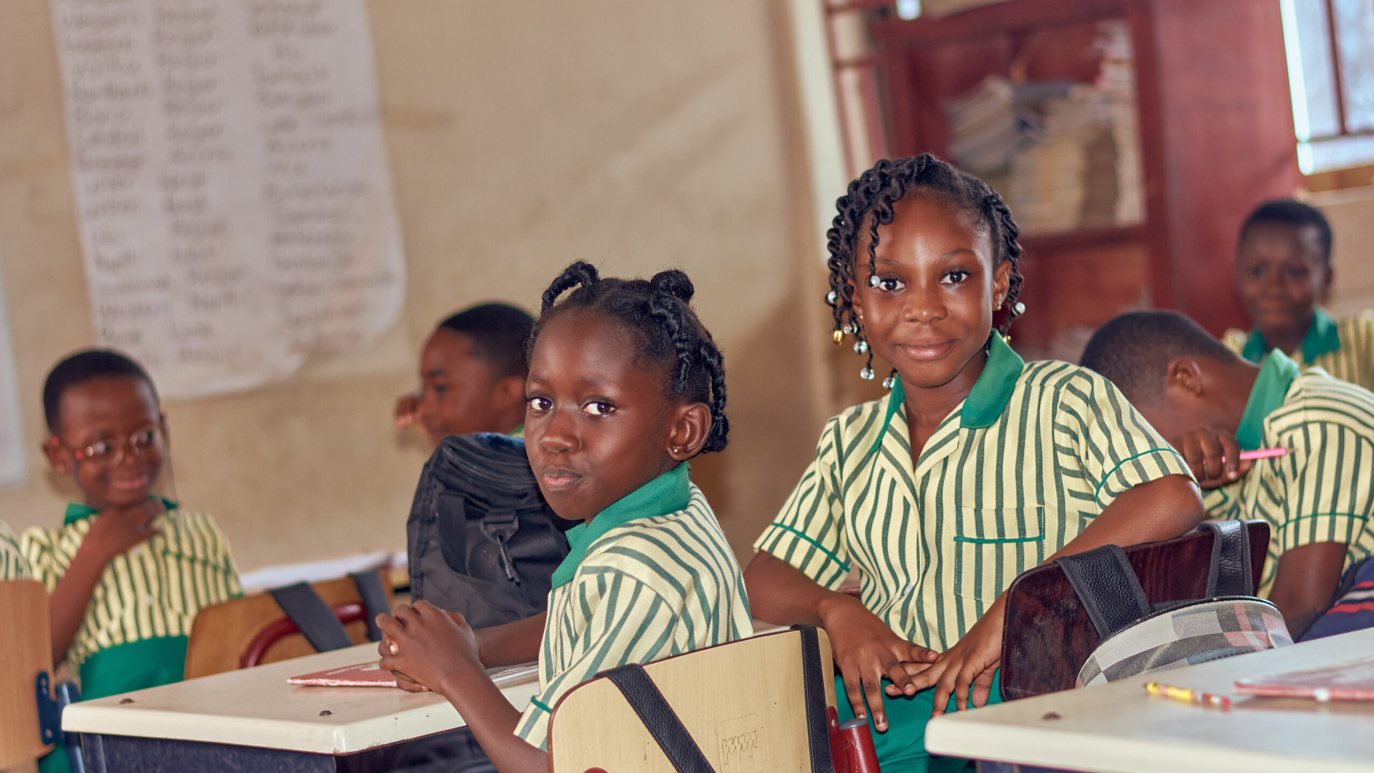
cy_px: 398
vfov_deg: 15.3
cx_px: 686
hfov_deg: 26.9
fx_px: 2878
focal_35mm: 79
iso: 500
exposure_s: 1/200
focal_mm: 50
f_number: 2.2
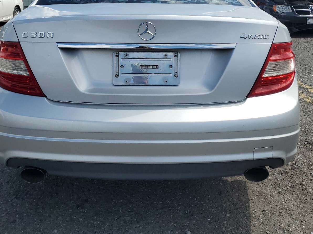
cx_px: 138
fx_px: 316
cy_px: 77
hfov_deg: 52.5
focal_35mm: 35
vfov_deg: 40.2
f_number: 1.5
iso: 50
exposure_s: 1/5000
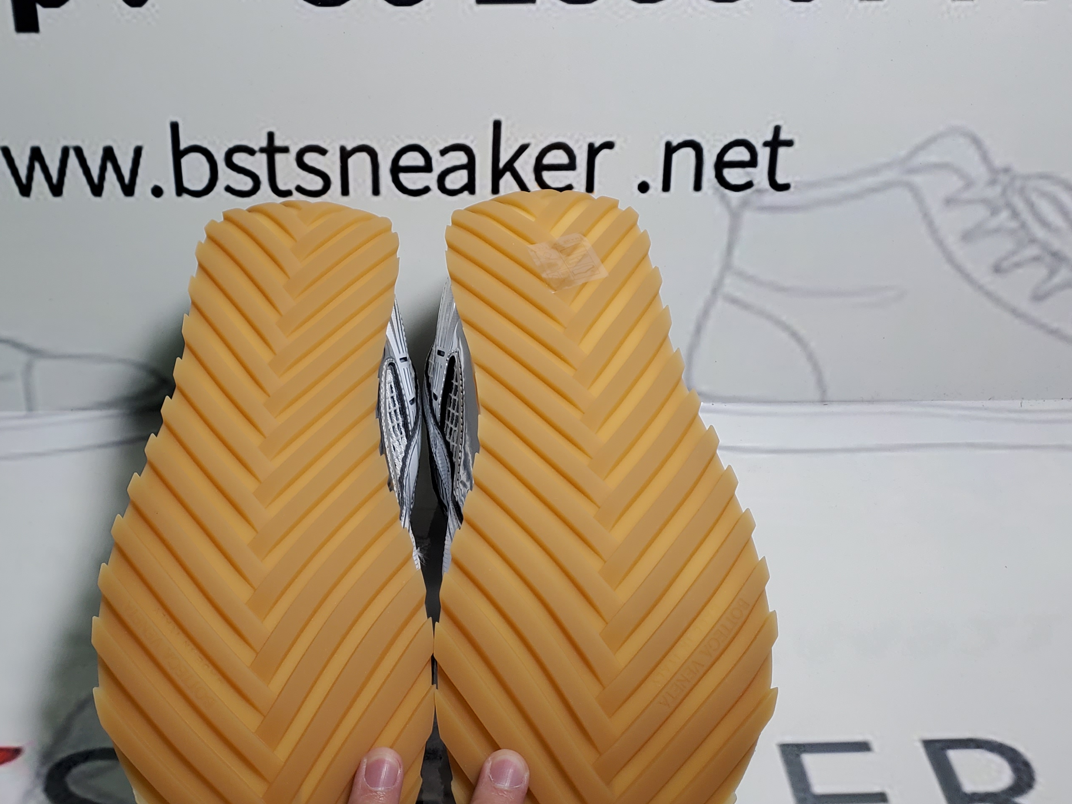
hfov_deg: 45.3
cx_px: 391
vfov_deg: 35.0
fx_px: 1270
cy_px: 322
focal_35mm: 41
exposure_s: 1/665
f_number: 1.5
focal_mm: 4.3
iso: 50
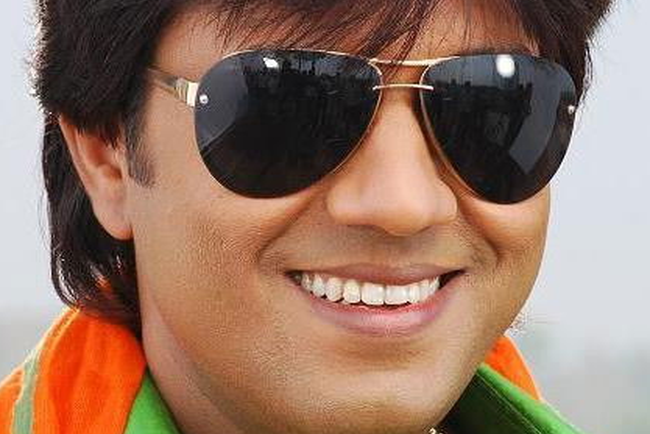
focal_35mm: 255
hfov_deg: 8.1
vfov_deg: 5.4
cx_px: 321
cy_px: 204
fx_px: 4604
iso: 200
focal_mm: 110
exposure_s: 1/125
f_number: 13
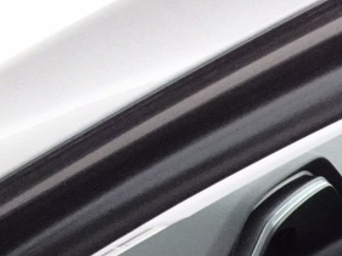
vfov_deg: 11.0
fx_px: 1216
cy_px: 502
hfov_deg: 13.1
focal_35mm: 123
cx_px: 758
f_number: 3.5
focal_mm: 4.25
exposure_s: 1/8
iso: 800
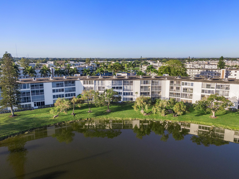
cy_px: 90
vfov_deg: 56.8
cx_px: 120
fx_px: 166
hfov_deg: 71.6
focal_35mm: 24
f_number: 2.8
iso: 100
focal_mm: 4.39
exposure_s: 1/1000
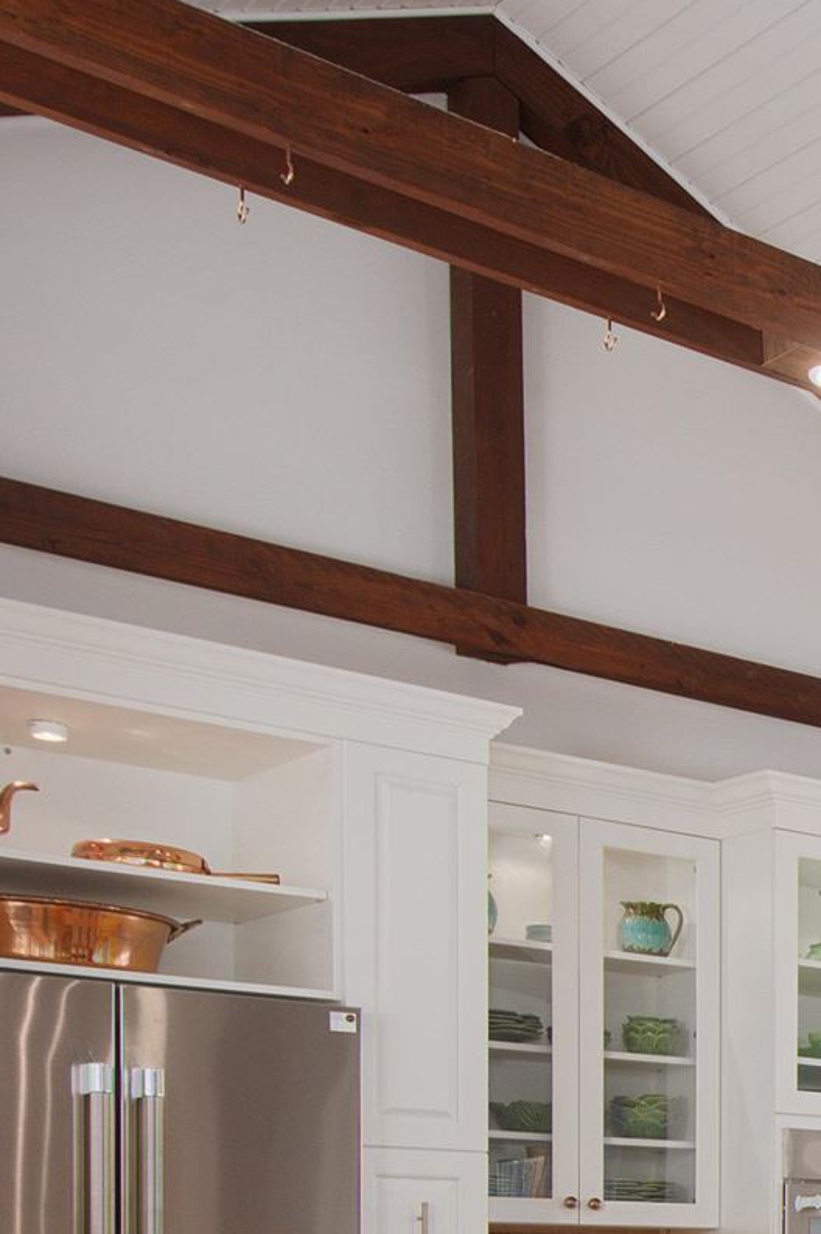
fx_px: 2189
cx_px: 1667
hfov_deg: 16.2
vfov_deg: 28.9
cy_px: 1310
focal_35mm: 64
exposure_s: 1/6
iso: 400
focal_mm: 16.5
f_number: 7.1
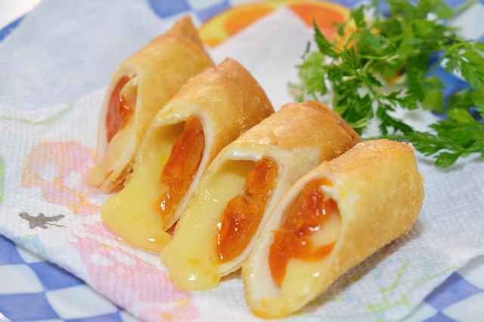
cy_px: 161
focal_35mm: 83
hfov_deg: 24.5
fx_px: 1115
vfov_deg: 16.4
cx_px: 242
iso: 800
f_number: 5.6
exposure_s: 1/40
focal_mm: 55
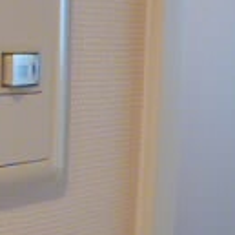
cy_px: 125
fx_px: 568
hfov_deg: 22.0
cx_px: -29
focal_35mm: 74
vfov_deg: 23.4
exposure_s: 1/50
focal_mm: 4.3
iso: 400
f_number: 2.5
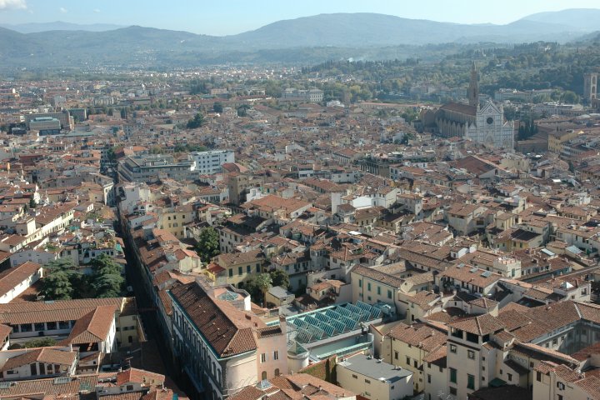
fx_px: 725
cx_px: 300
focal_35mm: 44
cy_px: 200
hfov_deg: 45.0
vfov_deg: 30.8
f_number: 8
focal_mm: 29
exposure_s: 1/250
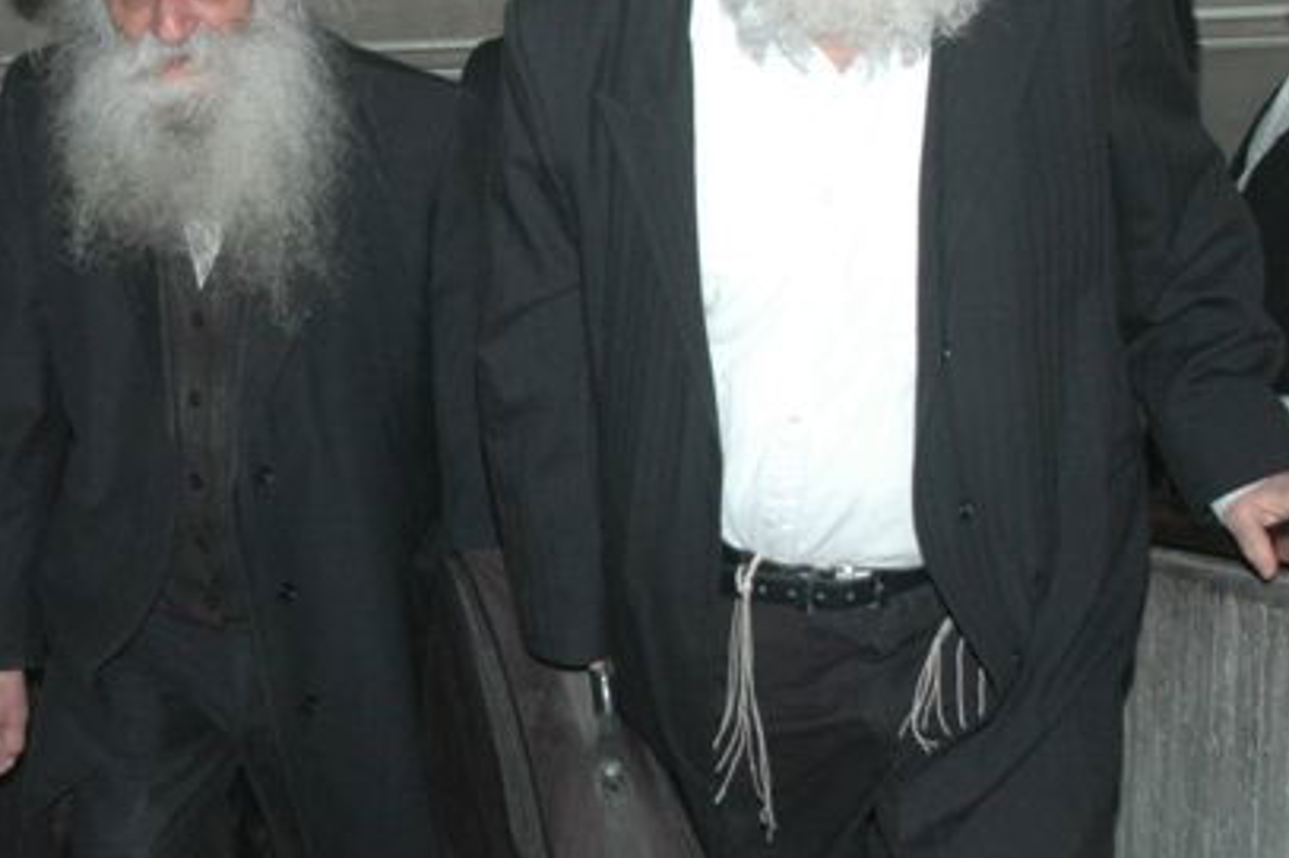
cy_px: 416
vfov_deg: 14.0
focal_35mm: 98
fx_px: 3507
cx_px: 301
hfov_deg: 20.6
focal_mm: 26
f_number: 5
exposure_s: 1/60
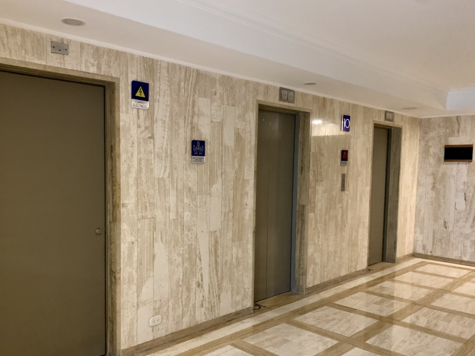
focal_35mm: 31
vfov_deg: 45.3
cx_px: 221
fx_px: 425
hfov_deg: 58.3
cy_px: 201
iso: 800
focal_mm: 4.25
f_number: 1.8
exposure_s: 1/30
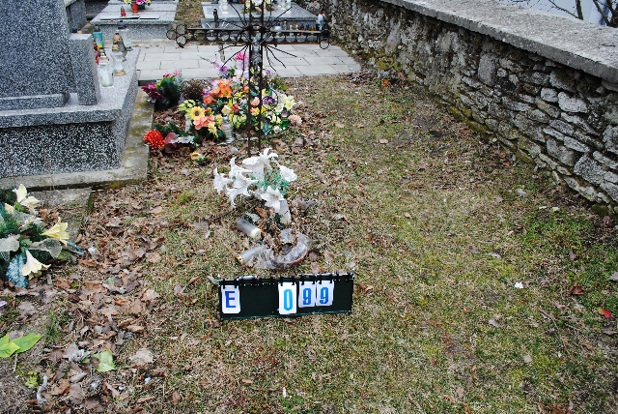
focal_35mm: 27
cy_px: 207
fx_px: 464
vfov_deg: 48.0
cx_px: 309
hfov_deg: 67.3
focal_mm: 18
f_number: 5.6
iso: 125
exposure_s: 1/125
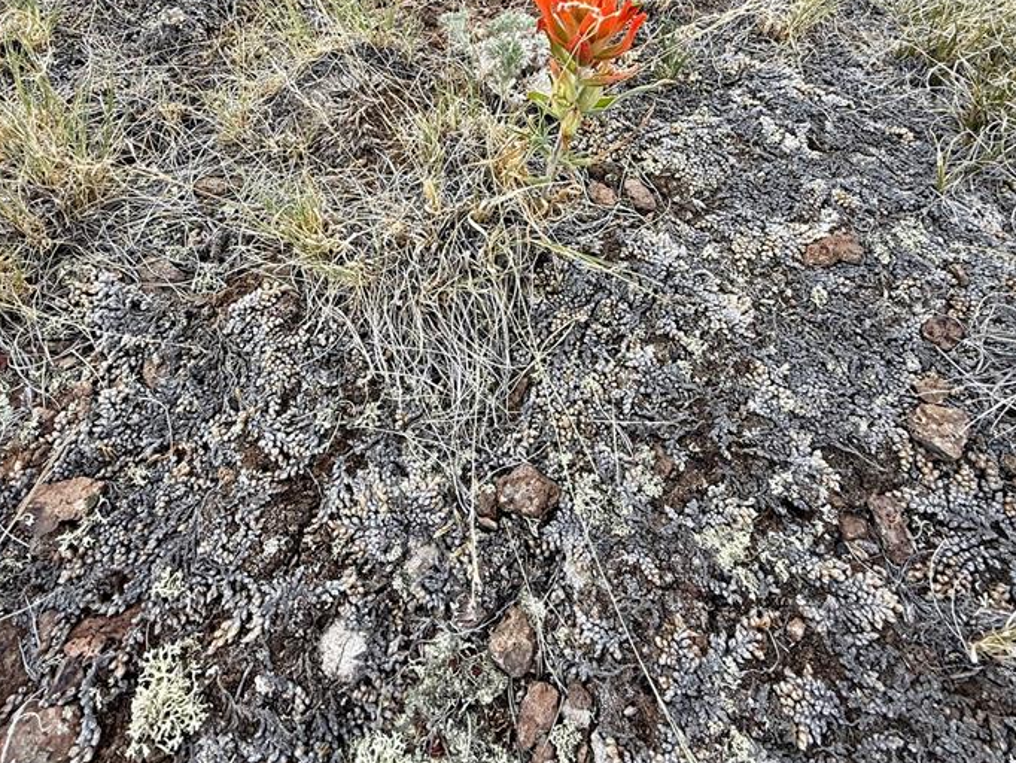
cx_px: 480
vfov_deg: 60.3
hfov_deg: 78.9
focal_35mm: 21
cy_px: 197
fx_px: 617
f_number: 2.2
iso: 50
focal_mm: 2.22
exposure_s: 1/368
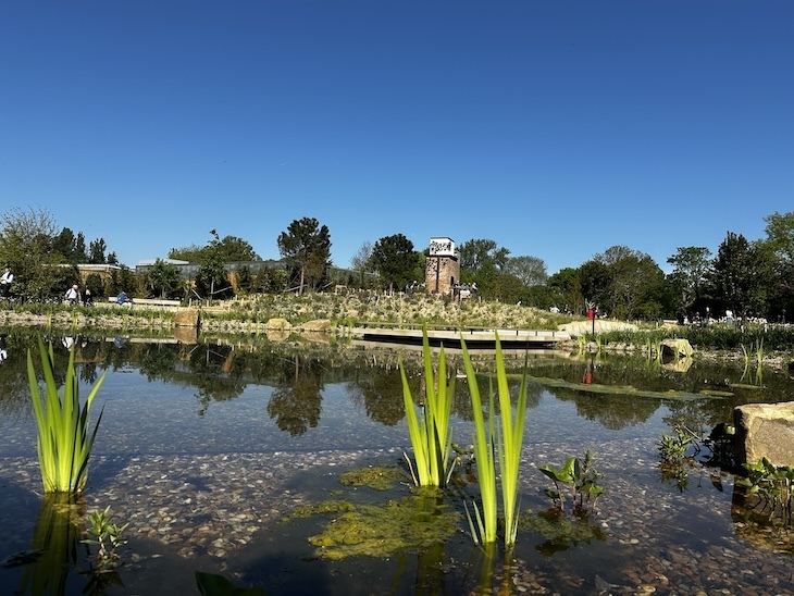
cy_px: 298
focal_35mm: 24
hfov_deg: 71.6
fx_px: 551
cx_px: 397
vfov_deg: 56.8
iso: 80
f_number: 1.78
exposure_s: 1/4762
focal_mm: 6.86
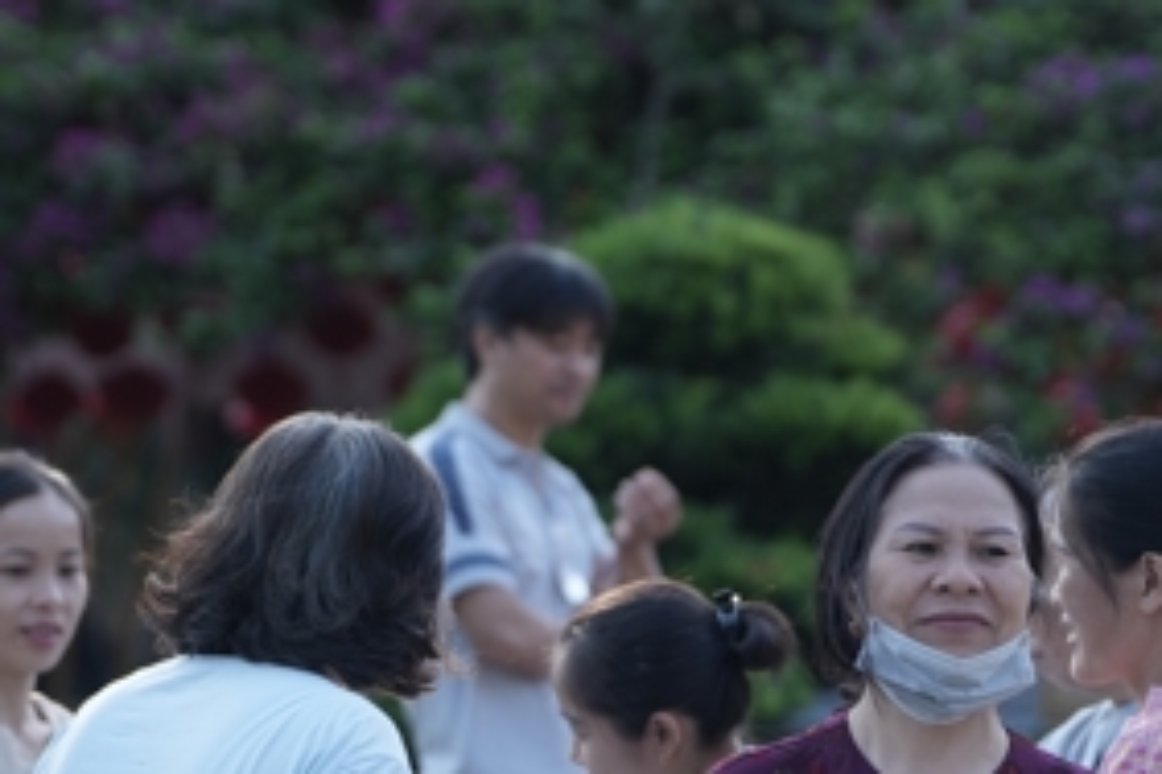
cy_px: 681
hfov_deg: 9.1
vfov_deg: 6.1
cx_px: 474
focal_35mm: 226
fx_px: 7294
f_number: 2.8
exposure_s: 1/2000
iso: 500
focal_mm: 98
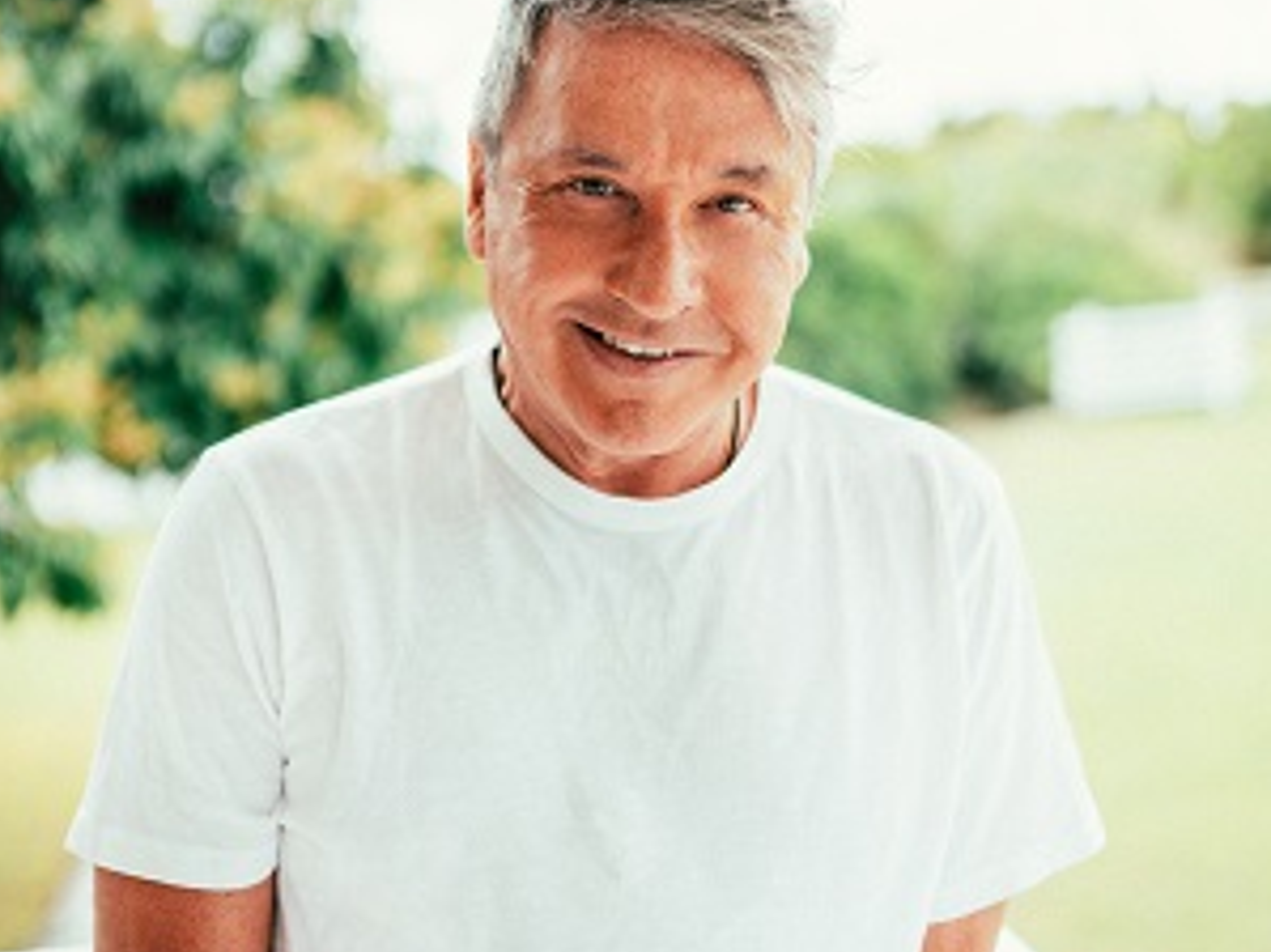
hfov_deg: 32.7
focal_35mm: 59
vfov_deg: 24.8
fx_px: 2165
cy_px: 434
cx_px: 625
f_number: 1.4
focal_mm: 35
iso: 125
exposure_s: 1/2000
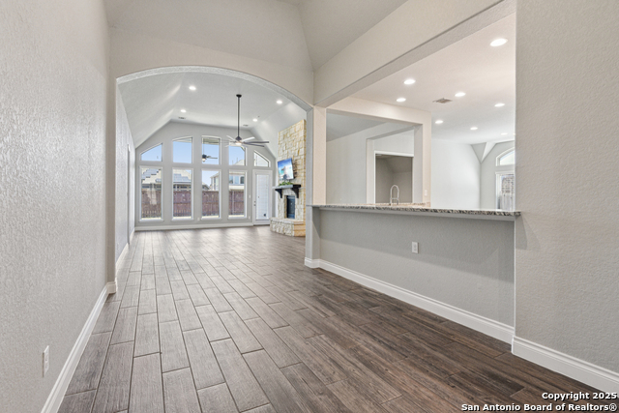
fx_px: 275
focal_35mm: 16
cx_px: 310
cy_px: 206
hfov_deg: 96.7
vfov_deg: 73.8
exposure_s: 1/15
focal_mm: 16
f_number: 8
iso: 1250
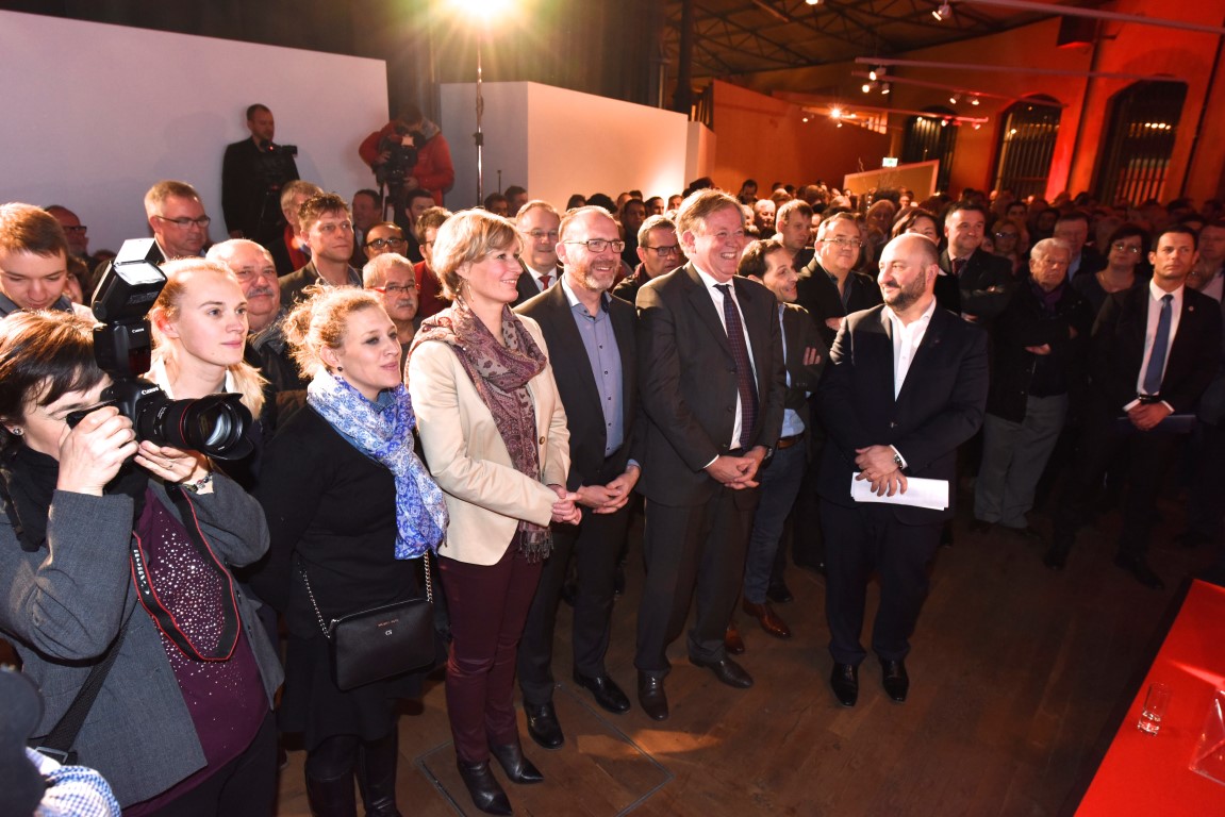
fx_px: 749
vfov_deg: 57.3
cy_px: 408
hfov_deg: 78.6
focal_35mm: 22
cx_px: 612
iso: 2500
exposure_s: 1/50
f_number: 7.1
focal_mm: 22
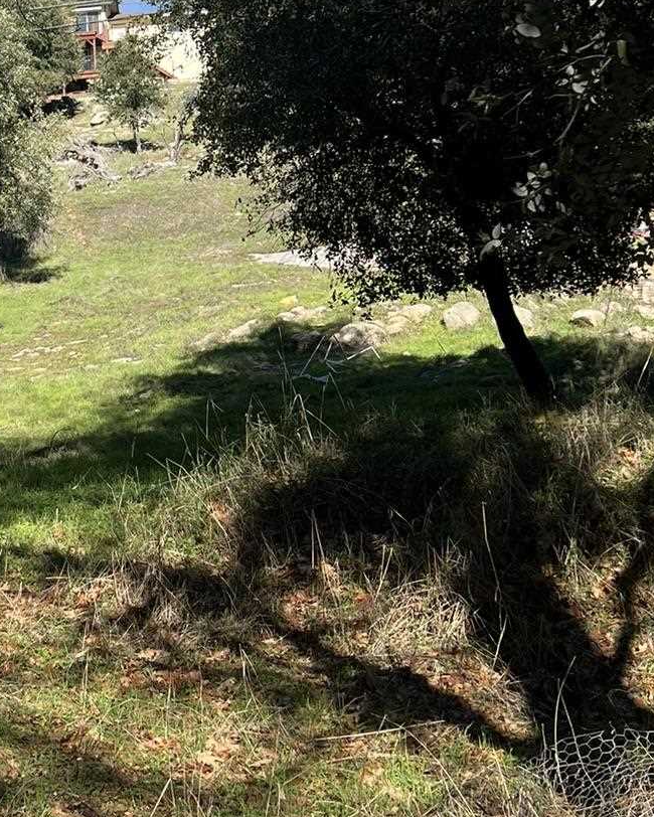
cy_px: 296
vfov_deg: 29.4
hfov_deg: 22.9
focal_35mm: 64
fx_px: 1548
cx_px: 4
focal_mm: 5.7
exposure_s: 1/2165
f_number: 1.5
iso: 50
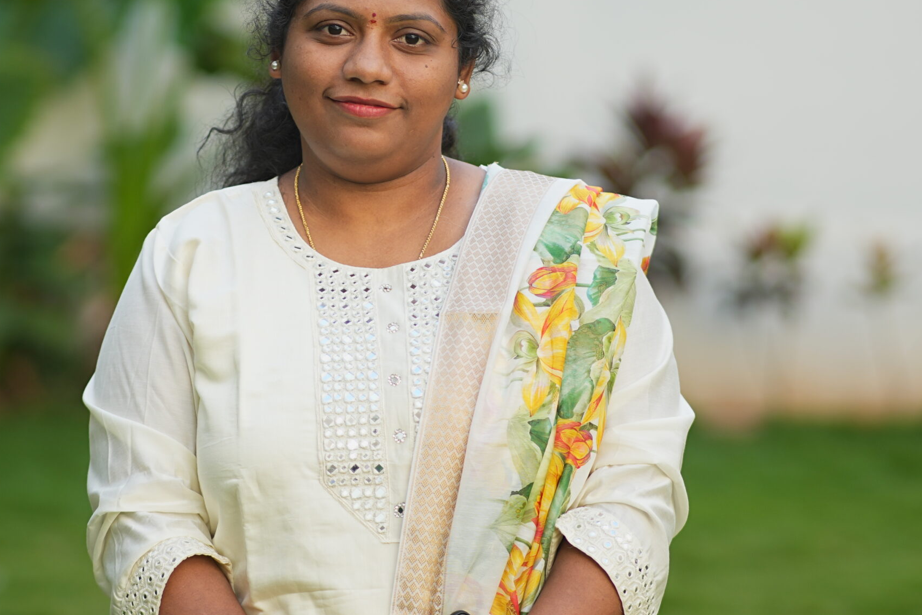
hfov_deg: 10.8
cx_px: 372
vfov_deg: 7.2
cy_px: 207
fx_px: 4866
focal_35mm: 190
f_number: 1.8
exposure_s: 1/640
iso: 125
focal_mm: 85
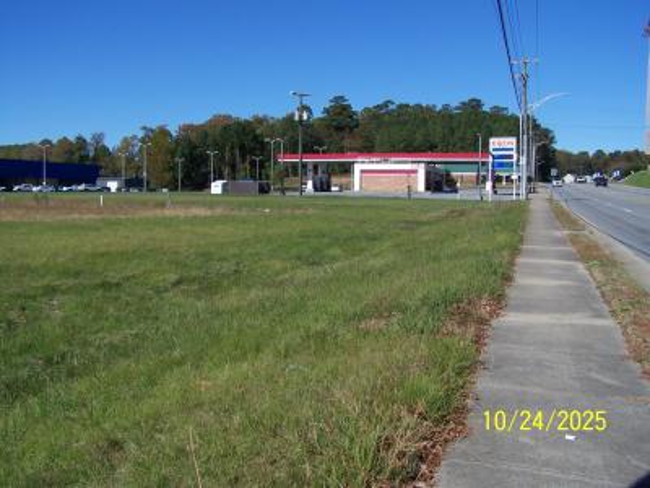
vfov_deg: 37.7
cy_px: 244
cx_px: 325
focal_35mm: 38
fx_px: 714
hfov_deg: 49.0
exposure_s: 1/640
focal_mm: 6.3
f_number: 4
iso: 64
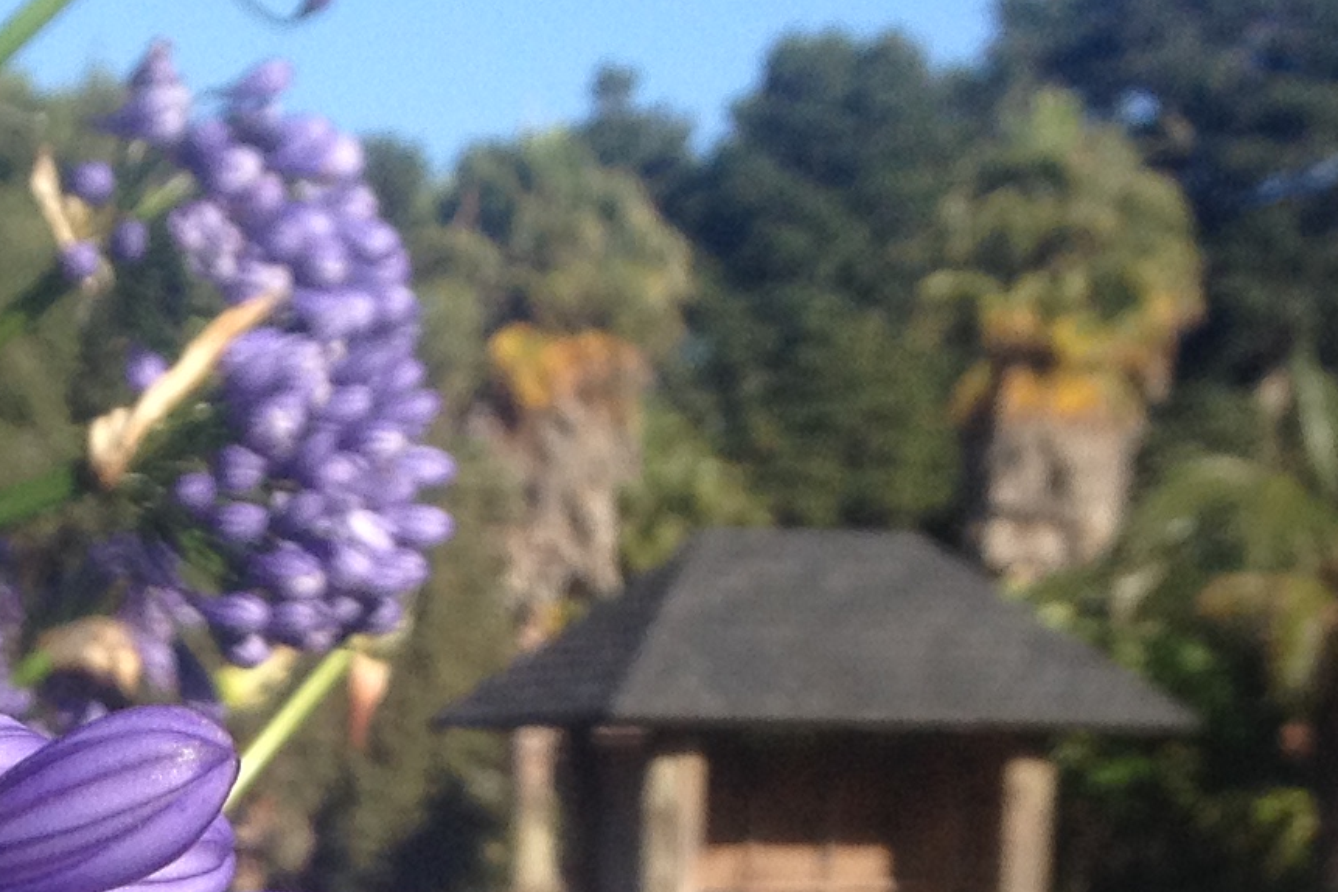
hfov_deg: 14.6
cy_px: 1467
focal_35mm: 138
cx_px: 33
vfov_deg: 9.6
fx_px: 5129
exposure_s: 1/1151
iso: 50
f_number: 2.4
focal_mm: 4.28
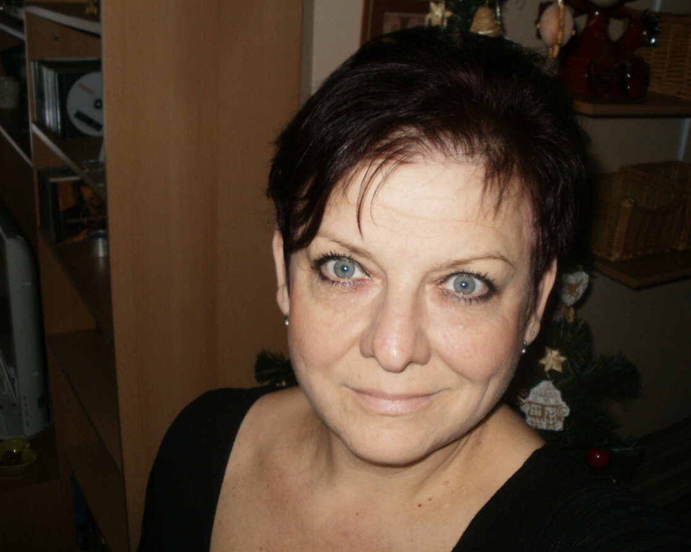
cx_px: 361
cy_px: 275
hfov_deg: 47.9
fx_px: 777
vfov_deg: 39.2
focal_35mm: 38
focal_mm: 6.3
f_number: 3.5
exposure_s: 1/30
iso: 125
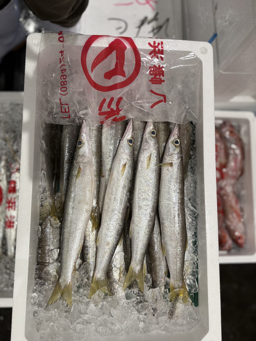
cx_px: 128
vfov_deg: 71.6
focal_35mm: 24
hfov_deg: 56.8
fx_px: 237
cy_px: 170
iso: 64
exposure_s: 1/100
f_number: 1.78
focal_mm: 6.76
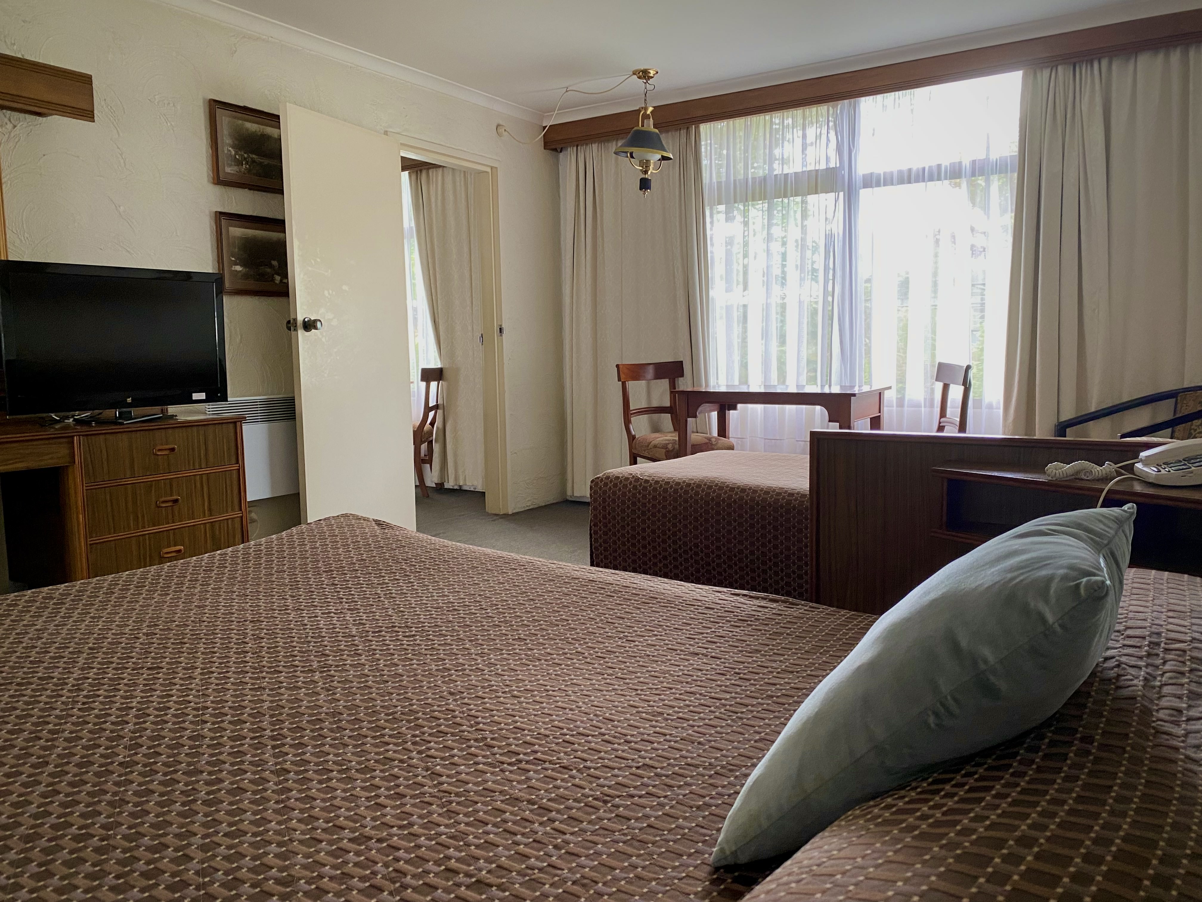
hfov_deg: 67.3
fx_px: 903
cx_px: 601
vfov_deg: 53.1
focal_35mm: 26
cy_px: 451
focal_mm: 4.25
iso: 200
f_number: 1.8
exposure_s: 1/60
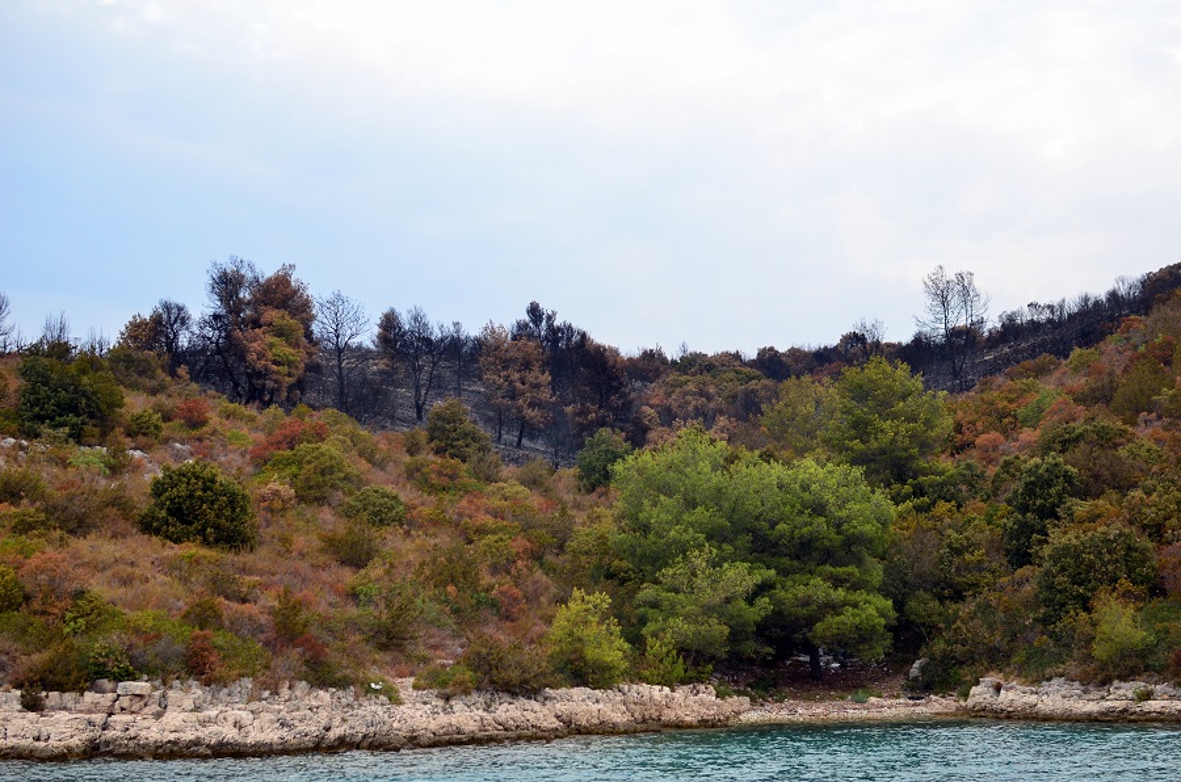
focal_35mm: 52
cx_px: 590
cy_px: 391
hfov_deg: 37.9
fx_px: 1719
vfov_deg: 25.6
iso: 640
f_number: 4
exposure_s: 1/500
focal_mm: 35
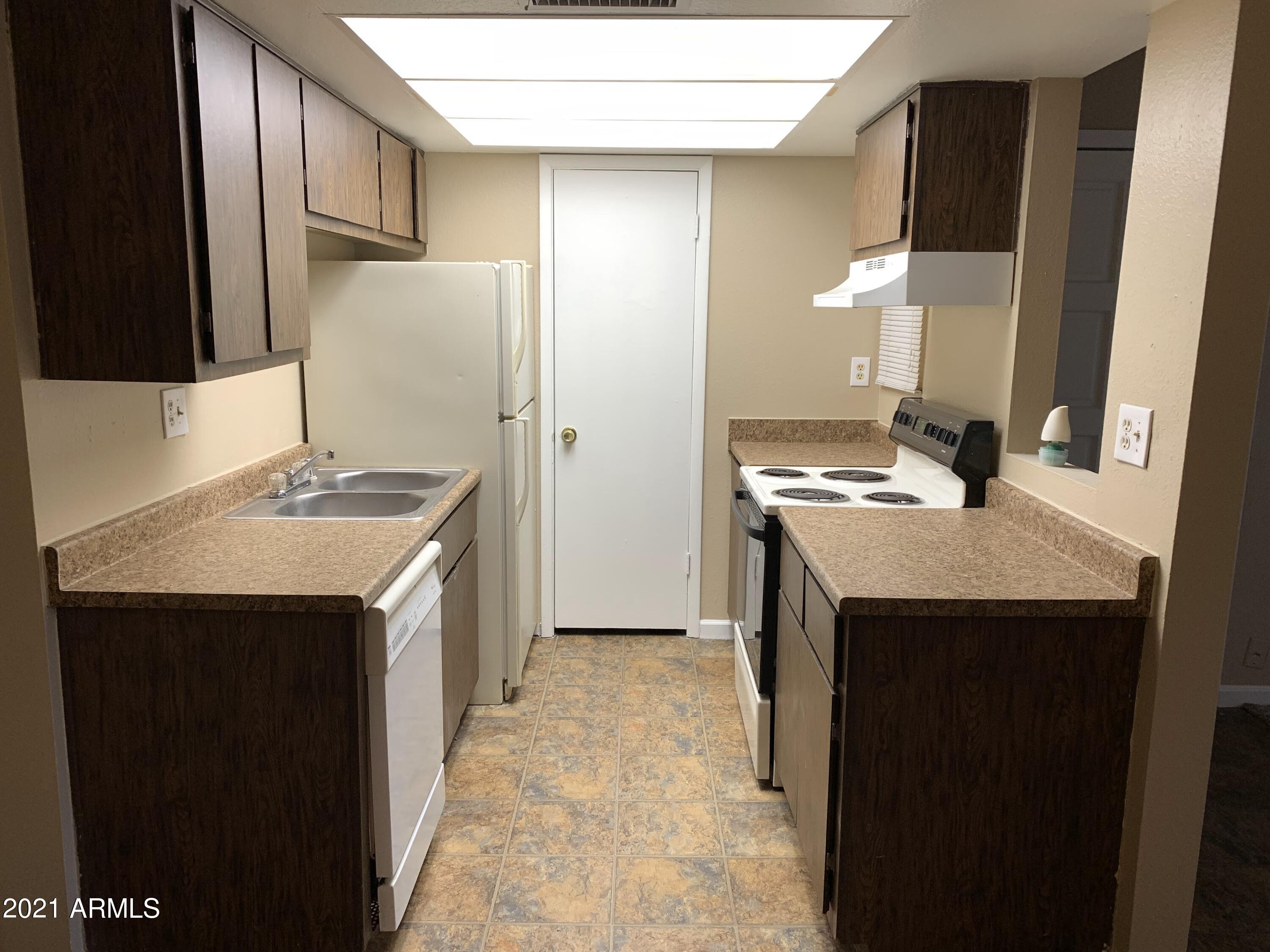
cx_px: 635
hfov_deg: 67.3
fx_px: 954
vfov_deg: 53.1
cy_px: 476
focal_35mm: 26
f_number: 1.8
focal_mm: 4.25
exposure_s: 1/60
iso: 80
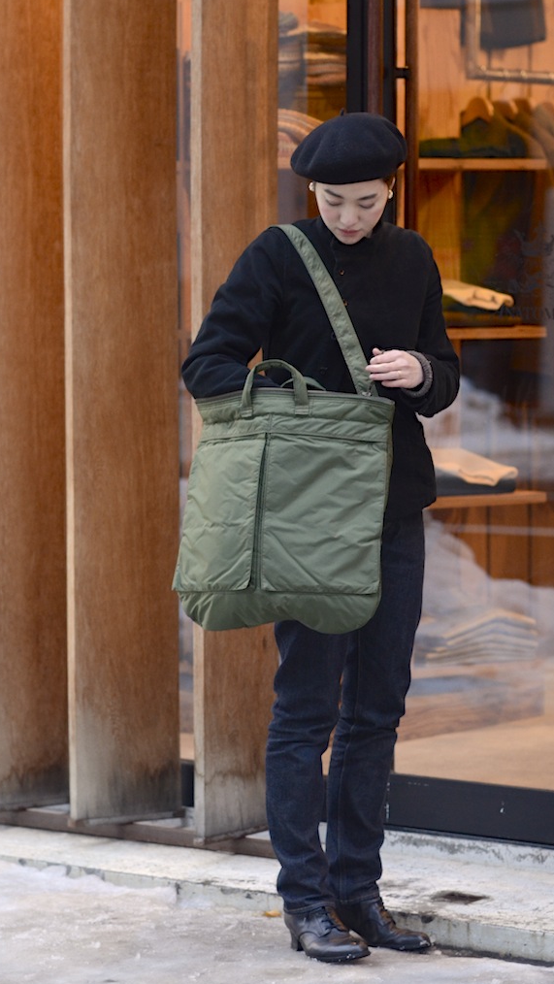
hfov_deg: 9.0
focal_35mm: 135
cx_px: 284
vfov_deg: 16.0
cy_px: 492
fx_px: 3510
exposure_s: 1/80
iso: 1000
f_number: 1.8
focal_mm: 85
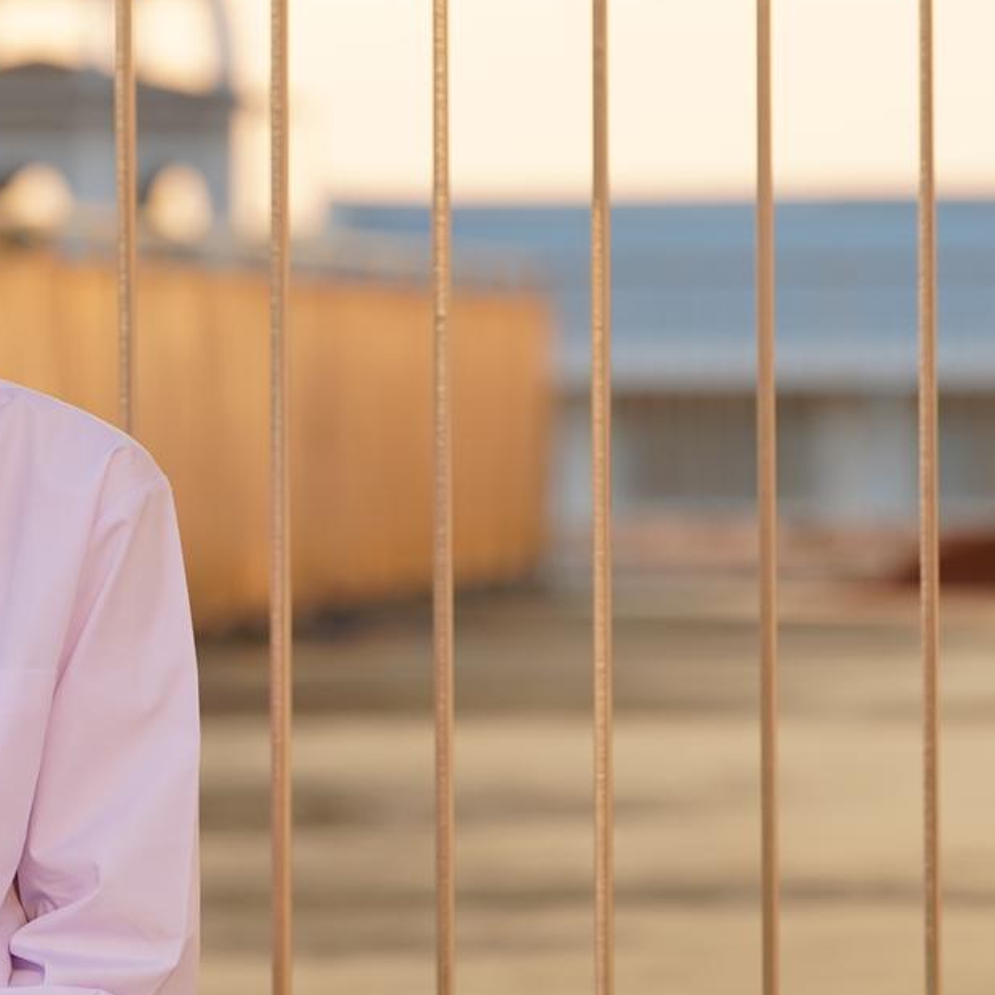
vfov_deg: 5.5
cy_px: 446
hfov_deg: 5.5
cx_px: 126
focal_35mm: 317
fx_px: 10309
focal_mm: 155
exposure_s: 1/320
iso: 320
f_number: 5
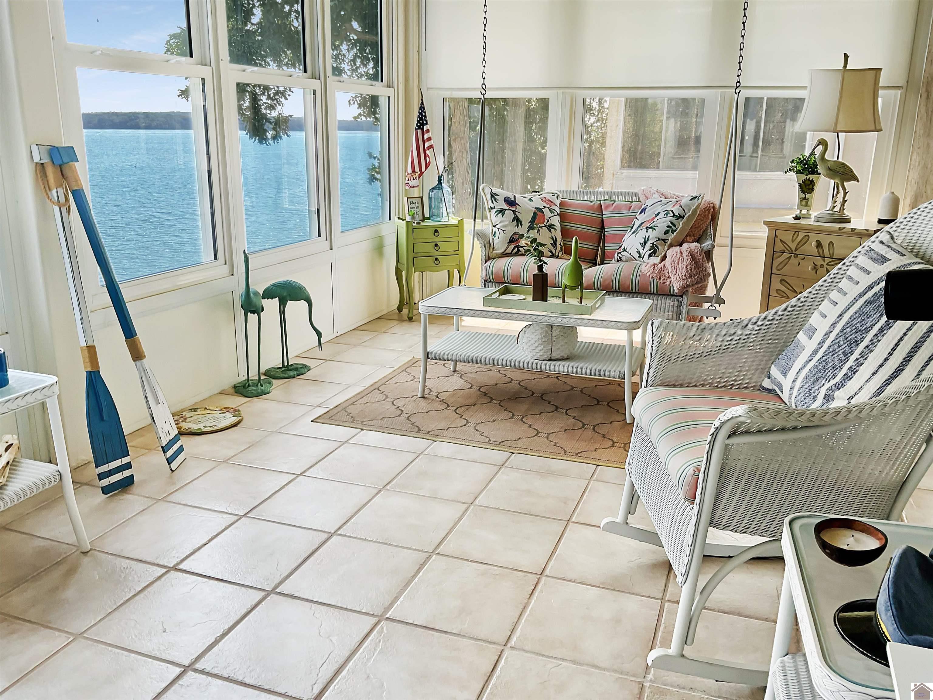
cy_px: 350
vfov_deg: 48.2
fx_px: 782
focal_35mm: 29
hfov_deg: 61.7
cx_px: 466
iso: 20
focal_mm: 3
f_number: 1.8
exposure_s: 1/122
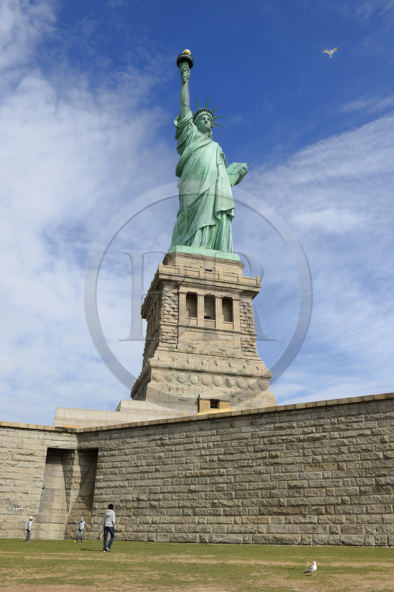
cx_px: 197
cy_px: 296
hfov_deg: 42.3
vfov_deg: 60.3
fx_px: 509
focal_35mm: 31
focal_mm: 31
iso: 200
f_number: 8
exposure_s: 1/500
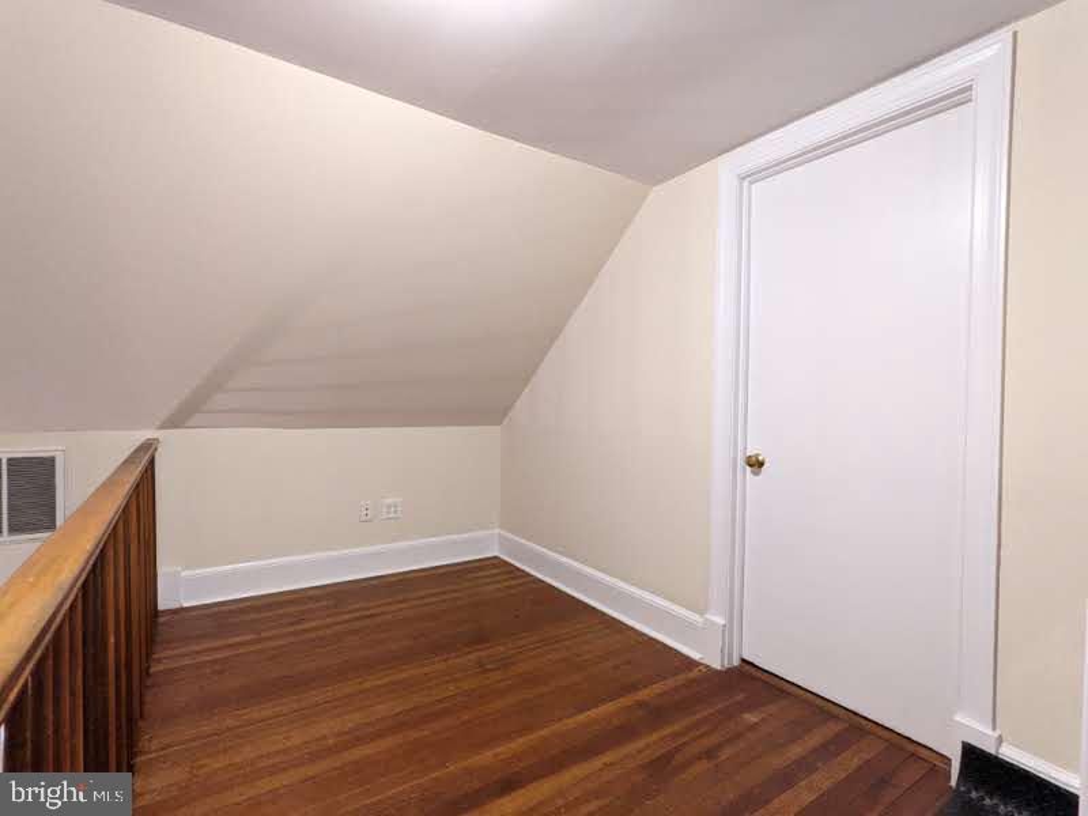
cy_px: 408
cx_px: 544
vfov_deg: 78.1
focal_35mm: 16
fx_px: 503
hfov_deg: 94.5
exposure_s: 1/40
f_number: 2.2
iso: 873
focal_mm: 2.22
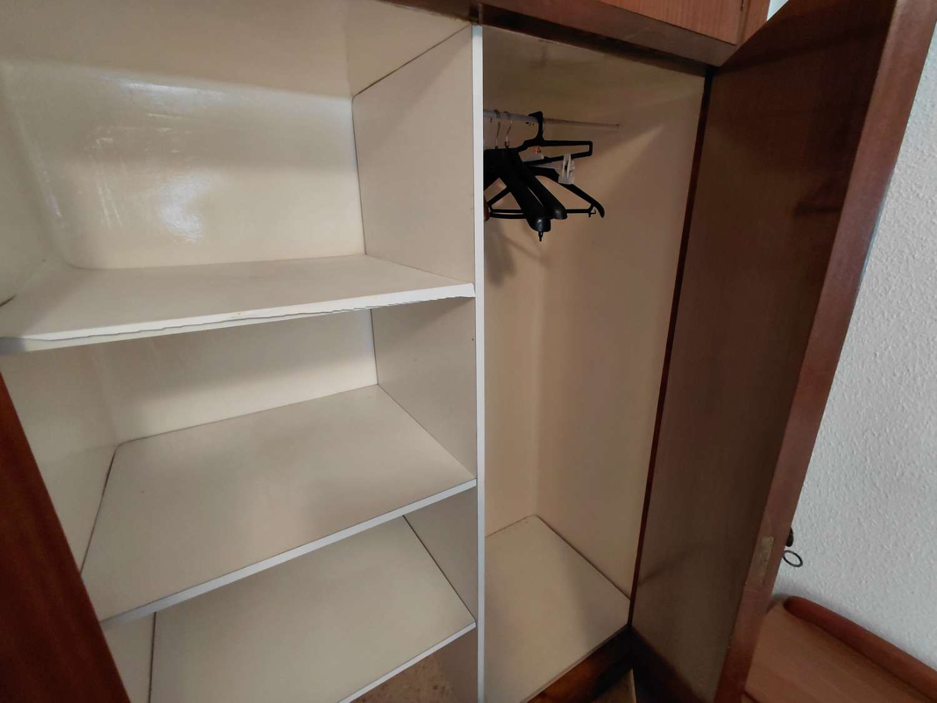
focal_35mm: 16
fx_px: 433
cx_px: 468
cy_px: 352
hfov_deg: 94.5
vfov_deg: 78.1
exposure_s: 1/50
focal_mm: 1.64
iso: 200
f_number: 2.2
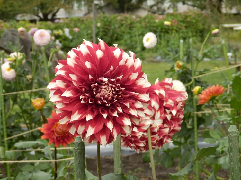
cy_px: 90
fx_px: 612
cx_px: 120
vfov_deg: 16.8
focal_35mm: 88
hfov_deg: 22.3
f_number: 4.8
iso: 100
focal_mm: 15.8
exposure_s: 1/125
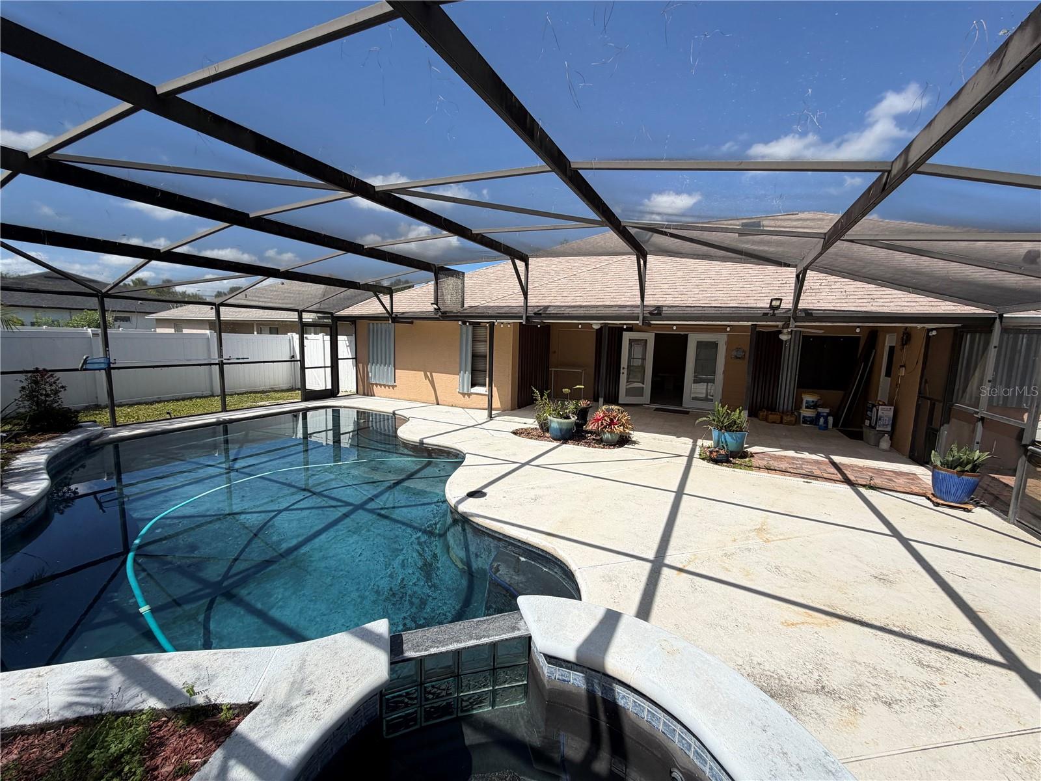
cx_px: 520
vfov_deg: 85.7
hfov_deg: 102.1
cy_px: 390
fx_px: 421
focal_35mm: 14
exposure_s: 1/928
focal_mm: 2.22
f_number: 2.2
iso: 20
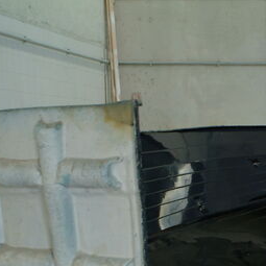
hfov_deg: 17.8
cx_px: 365
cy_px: 251
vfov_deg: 18.9
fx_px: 782
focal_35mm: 90
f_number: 4.8
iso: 100
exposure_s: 1/60
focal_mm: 24
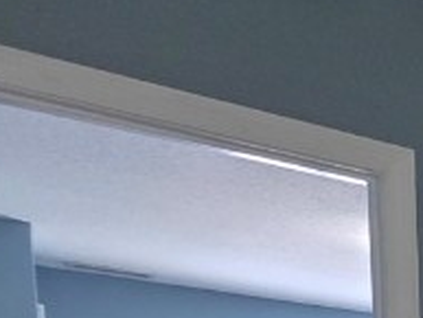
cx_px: 951
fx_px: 844
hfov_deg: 16.4
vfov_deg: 16.7
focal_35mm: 69
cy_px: 614
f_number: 1.9
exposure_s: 1/120
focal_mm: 2.2
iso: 250
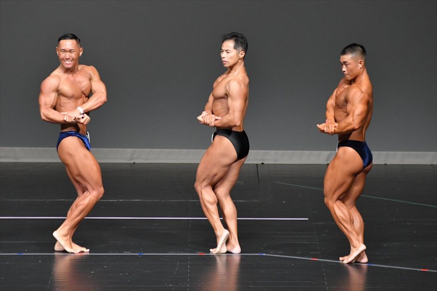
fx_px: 3822
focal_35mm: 315
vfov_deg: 4.4
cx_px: 218
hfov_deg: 6.5
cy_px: 146
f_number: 5.6
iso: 5000
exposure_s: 1/400
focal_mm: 210
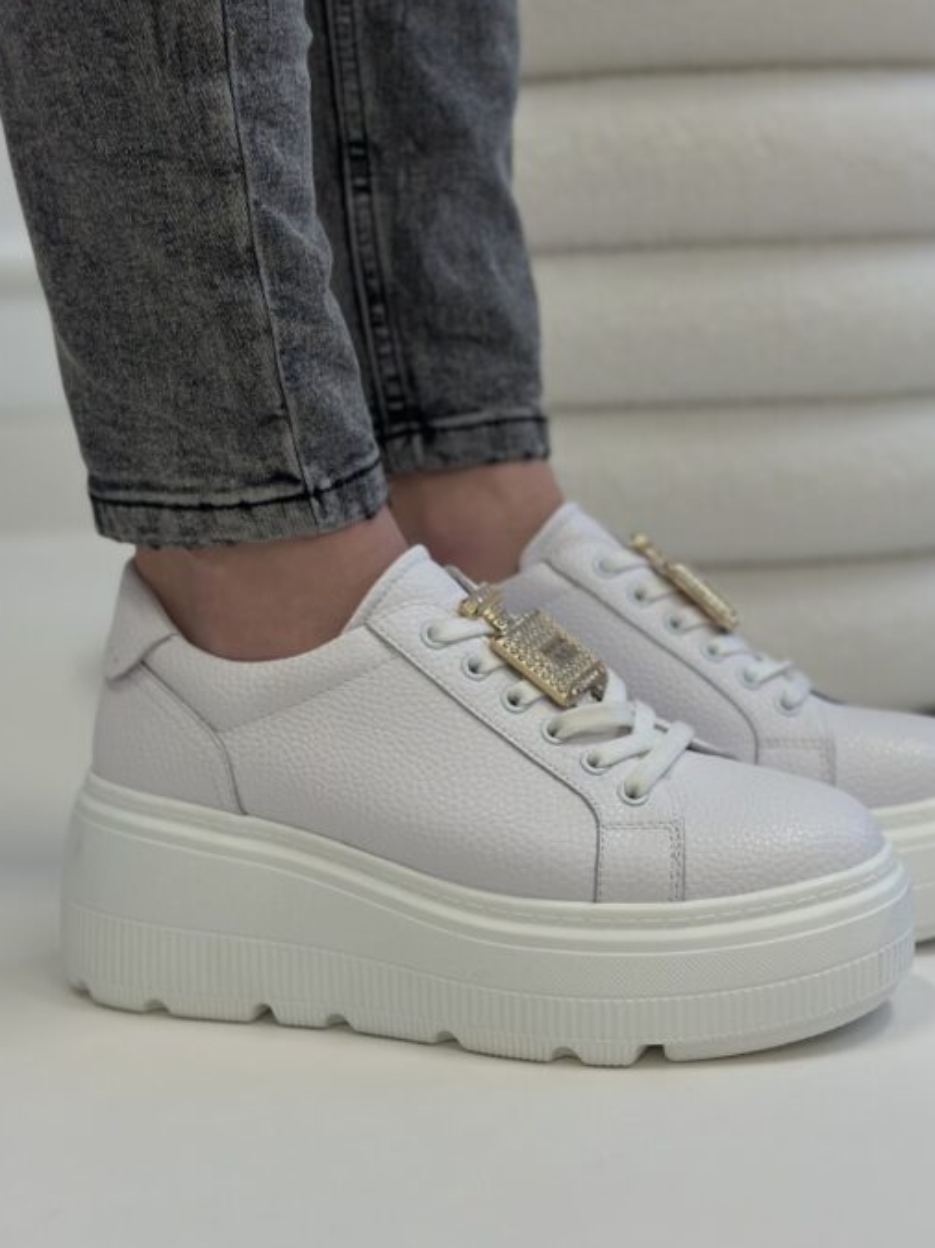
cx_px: 530
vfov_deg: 33.8
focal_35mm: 57
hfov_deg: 25.6
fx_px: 2054
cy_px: 602
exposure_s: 1/100
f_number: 1.78
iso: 80
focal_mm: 6.86
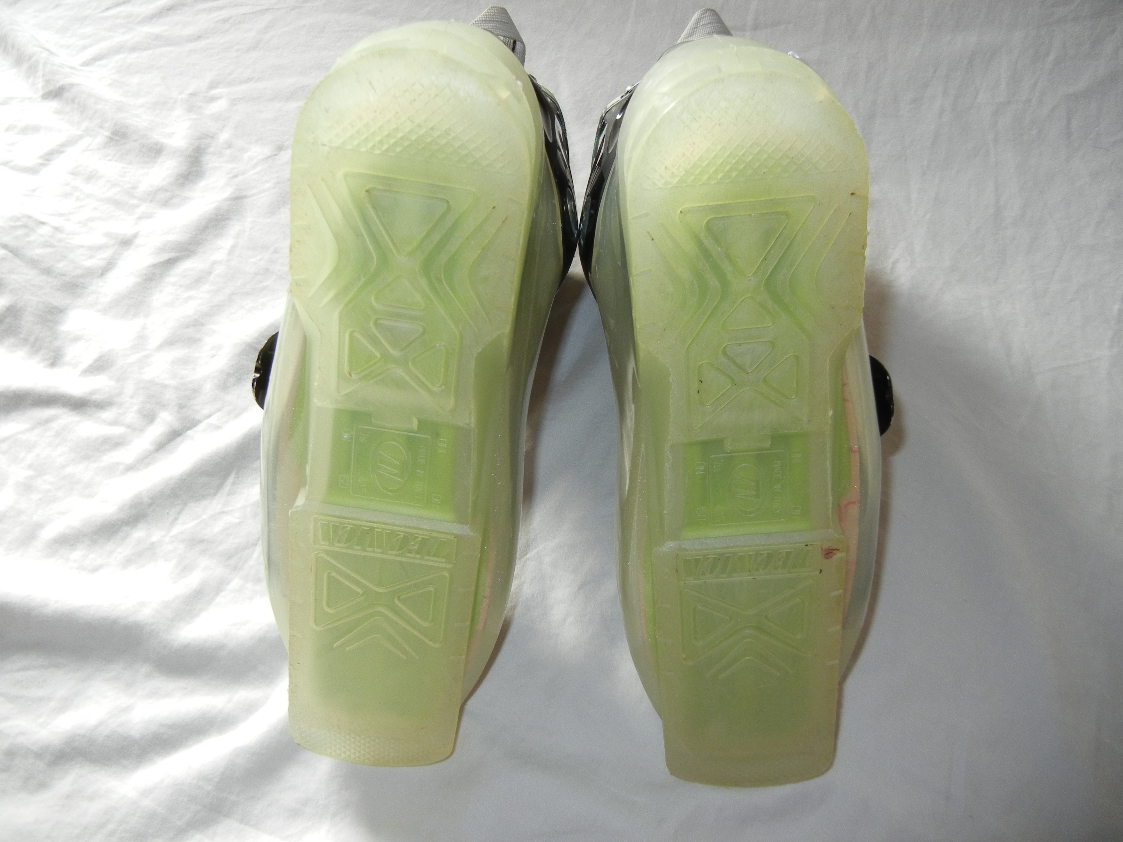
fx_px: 973
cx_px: 562
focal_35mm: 30
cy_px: 421
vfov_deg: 46.8
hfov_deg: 60.0
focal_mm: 5.4
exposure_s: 1/30
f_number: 3.5
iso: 200
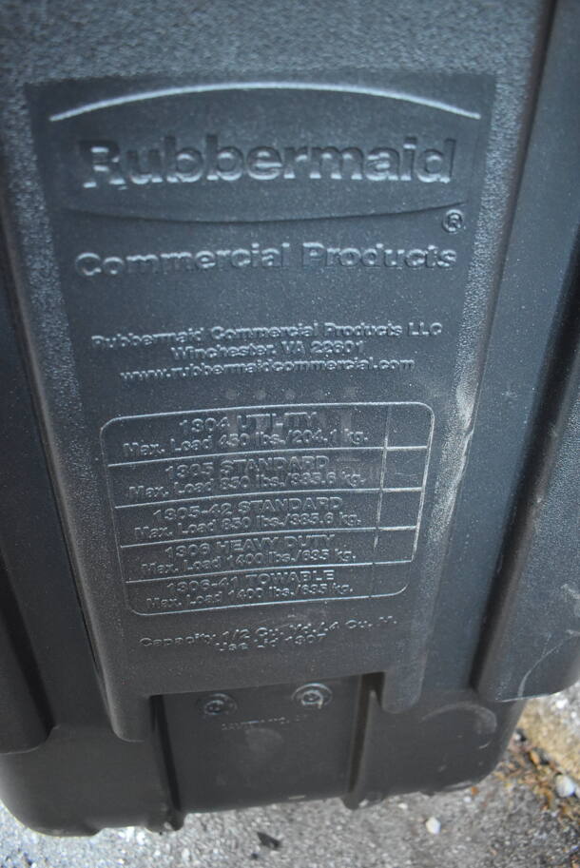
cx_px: 290
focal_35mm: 27
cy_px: 434
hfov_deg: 48.0
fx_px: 651
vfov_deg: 67.3
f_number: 3.5
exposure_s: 1/125
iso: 4000
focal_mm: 18
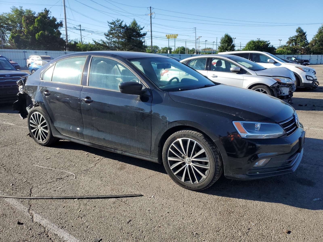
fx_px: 243
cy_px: 121
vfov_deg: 53.1
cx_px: 162
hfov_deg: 67.3
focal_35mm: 26
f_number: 1.5
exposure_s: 1/2000
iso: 50
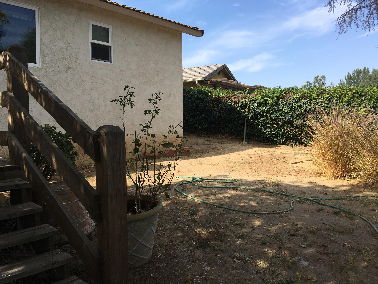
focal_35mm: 29
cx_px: 189
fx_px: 317
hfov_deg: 61.7
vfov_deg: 48.2
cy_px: 142
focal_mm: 4.15
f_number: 2.2
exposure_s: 1/1040
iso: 25
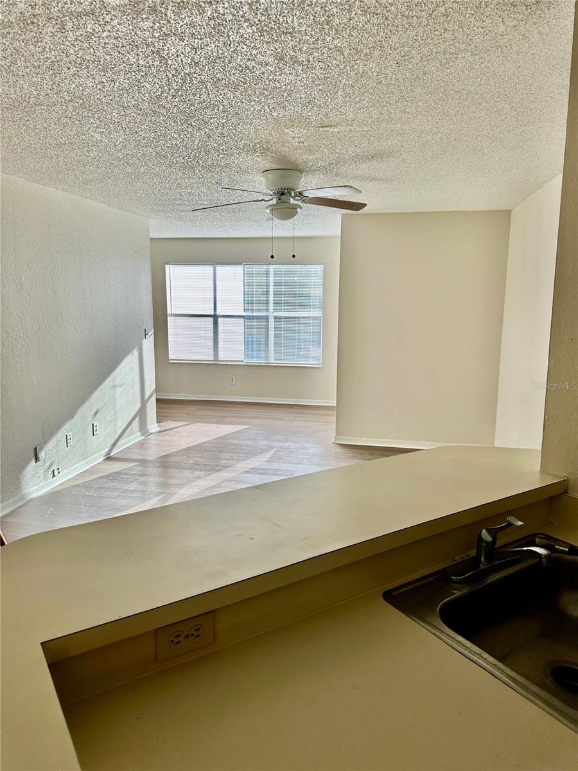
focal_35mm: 24
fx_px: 534
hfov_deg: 56.8
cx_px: 289
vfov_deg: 71.6
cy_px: 386
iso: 80
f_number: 1.78
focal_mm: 6.86
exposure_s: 1/486
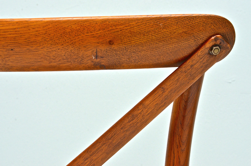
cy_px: 83
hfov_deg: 19.5
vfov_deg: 13.0
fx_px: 731
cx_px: 126
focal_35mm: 105
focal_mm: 70
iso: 400
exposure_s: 1/125
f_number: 16
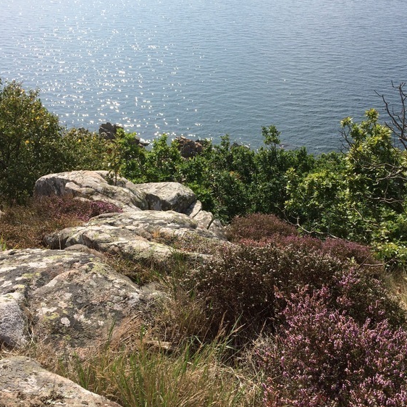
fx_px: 466
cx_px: 204
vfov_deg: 47.2
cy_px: 196
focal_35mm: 35
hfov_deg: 47.2
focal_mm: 4.15
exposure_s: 1/2053
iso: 32
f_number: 2.2
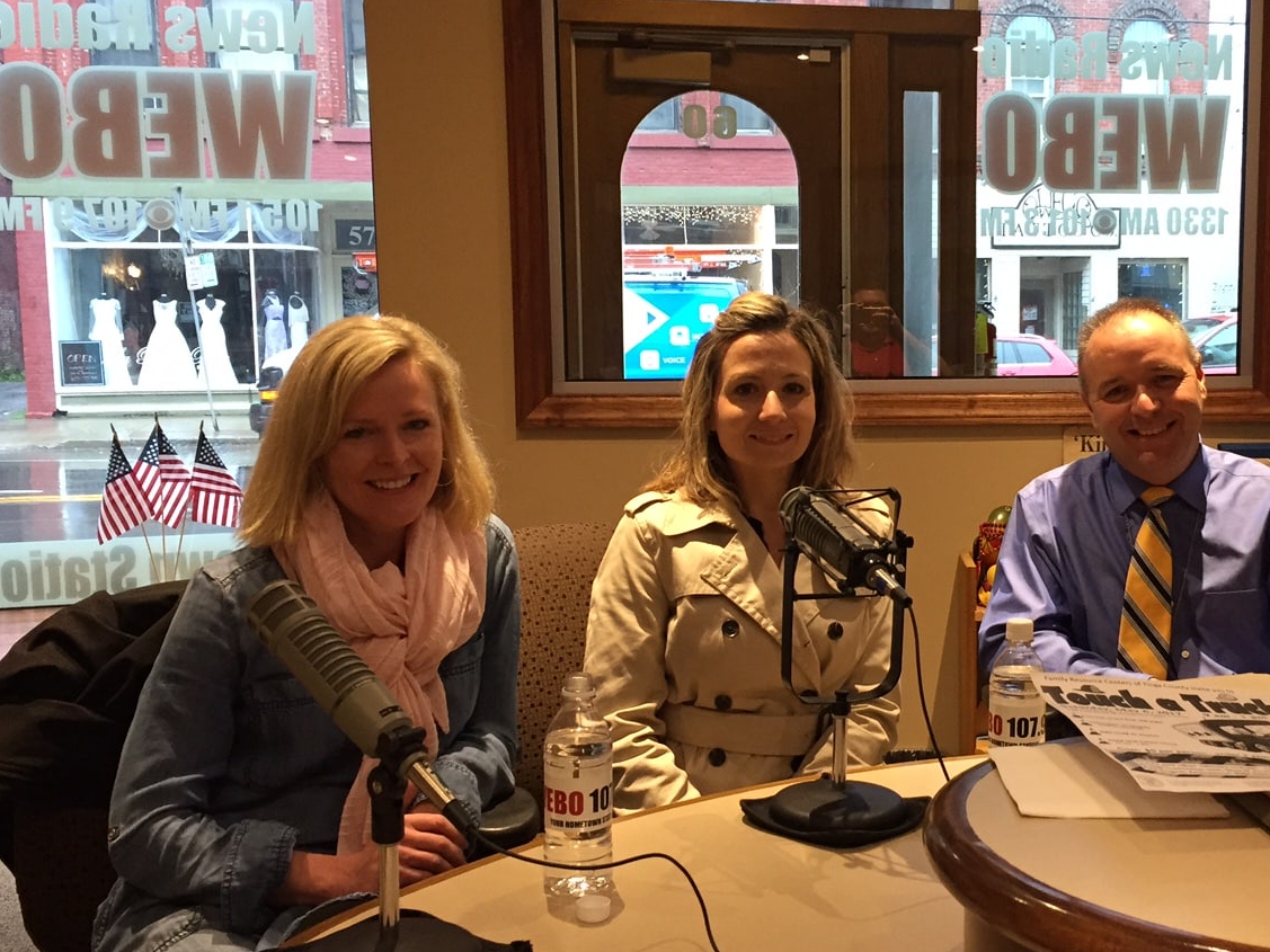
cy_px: 487
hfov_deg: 44.3
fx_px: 1541
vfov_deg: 34.3
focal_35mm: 42
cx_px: 818
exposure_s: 1/30
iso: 160
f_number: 2.2
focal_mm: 4.15
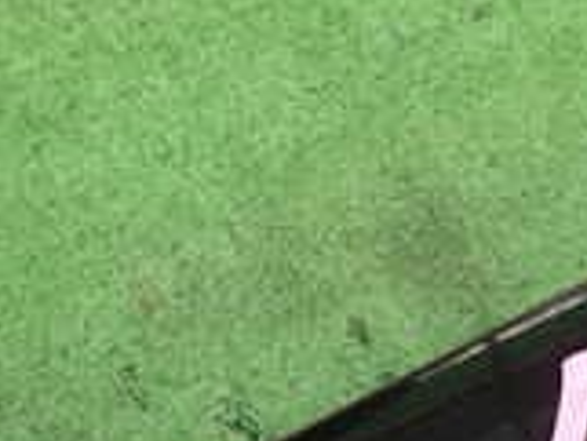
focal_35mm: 93
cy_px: 434
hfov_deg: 18.4
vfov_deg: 15.6
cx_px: 915
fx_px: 1578
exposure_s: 1/50
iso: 200
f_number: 2
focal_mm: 4.5
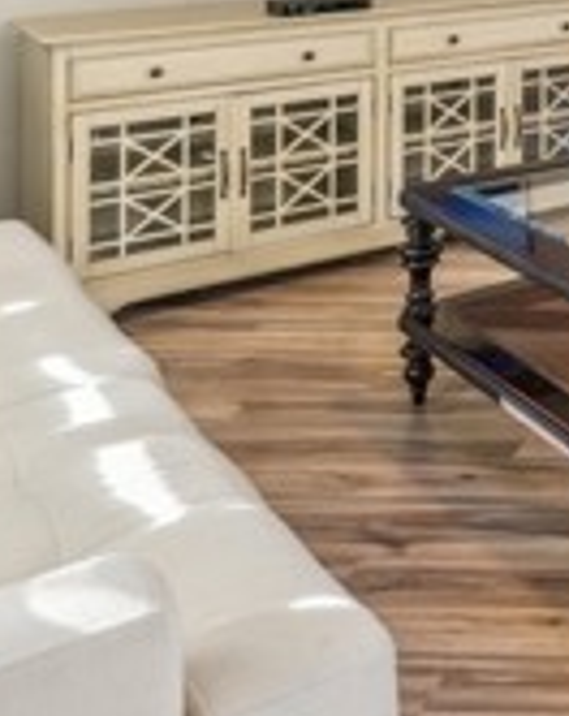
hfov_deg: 20.1
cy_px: -160
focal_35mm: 58
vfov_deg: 28.1
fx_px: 1225
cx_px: 979
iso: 100
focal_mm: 16
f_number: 8
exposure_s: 1/5
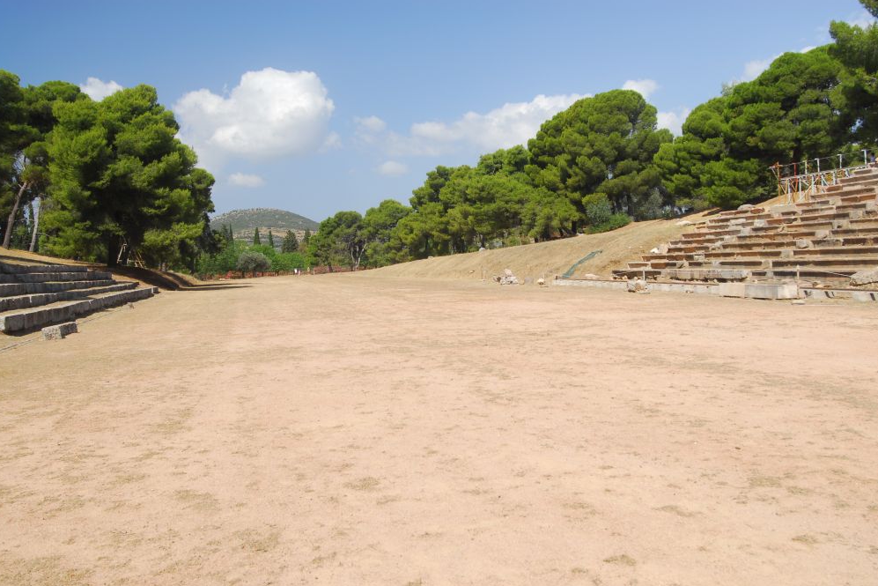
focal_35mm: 37
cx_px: 440
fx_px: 902
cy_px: 297
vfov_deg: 36.0
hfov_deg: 51.9
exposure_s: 1/160
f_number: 6.3
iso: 125
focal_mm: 24
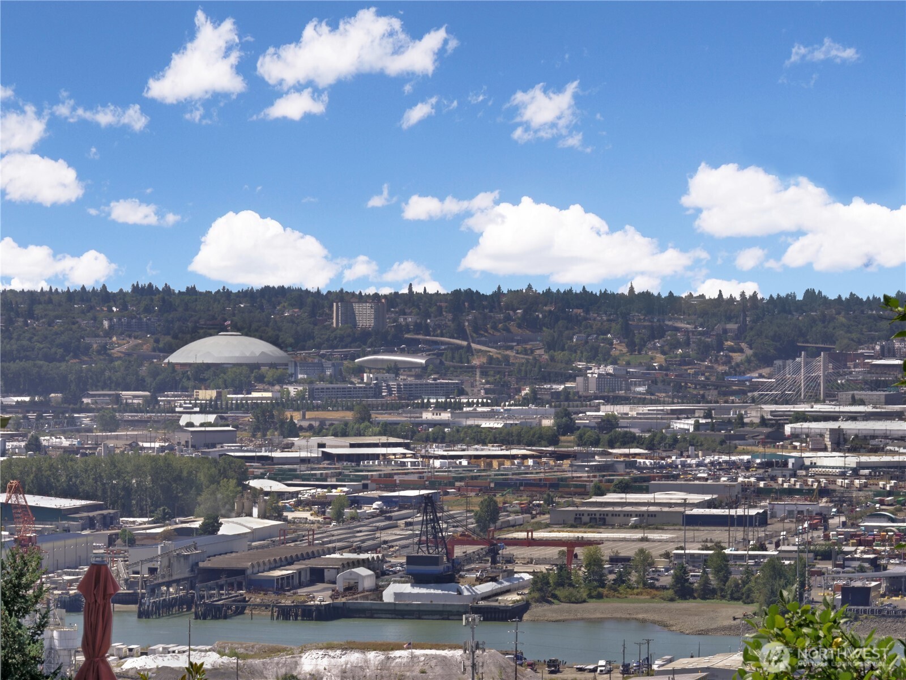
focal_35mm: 186
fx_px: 4868
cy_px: 340
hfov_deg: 10.6
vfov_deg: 8.0
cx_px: 453
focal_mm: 93
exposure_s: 1/50
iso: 100
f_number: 14
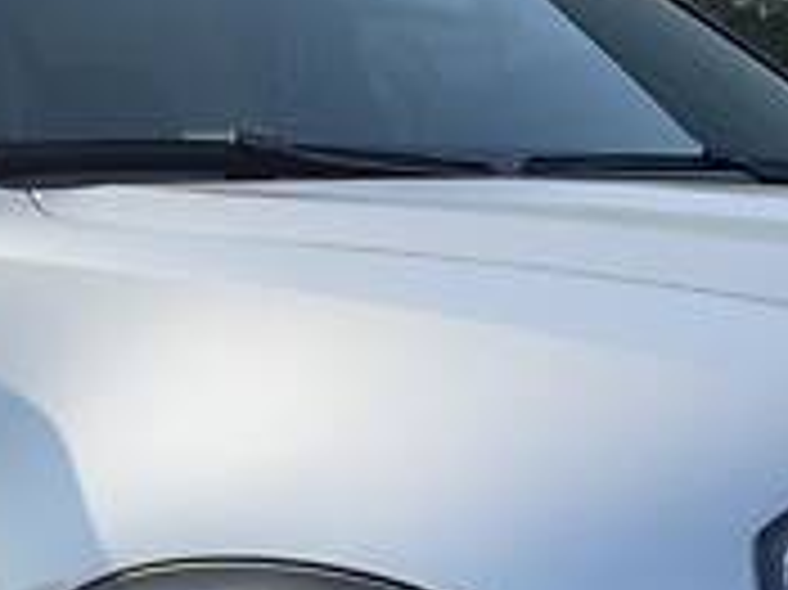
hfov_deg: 16.5
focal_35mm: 119
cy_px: 667
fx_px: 2707
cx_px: 513
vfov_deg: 12.2
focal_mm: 4.2
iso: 25
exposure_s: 1/2033
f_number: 1.8
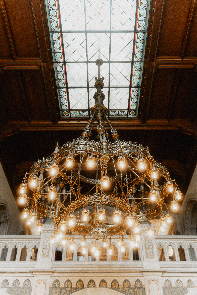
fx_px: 287
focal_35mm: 35
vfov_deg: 54.4
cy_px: 148
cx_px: 98
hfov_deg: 37.9
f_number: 2
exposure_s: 1/250
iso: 640
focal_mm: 35
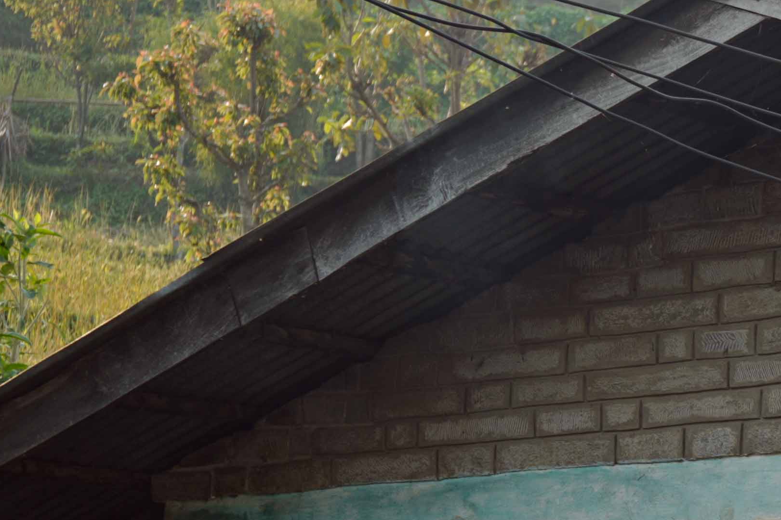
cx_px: 1469
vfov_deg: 8.3
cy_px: 646
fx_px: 3545
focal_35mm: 163
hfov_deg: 11.5
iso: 80
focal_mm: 37.8
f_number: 3.5
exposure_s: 1/250
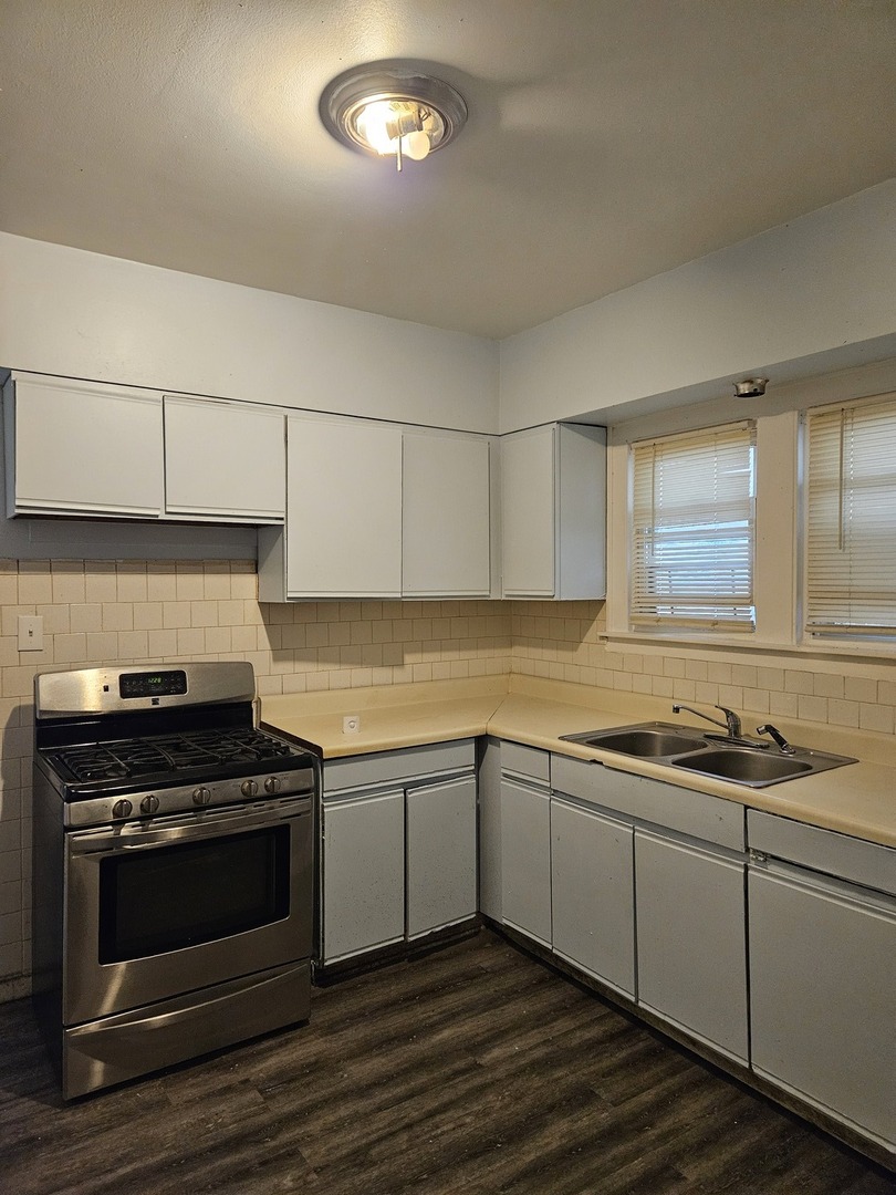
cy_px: 598
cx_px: 448
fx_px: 794
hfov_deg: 58.9
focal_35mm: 23
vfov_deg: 73.9
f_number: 1.8
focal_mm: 5.4
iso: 1000
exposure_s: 1/120
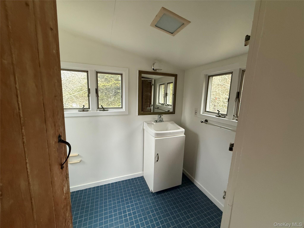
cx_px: 152
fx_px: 123
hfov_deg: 102.1
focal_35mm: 14
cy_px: 114
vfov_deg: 85.7
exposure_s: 1/68
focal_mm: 2.22
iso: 400
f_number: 2.2
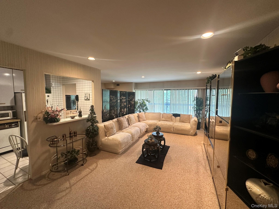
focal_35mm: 14
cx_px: 140
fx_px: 113
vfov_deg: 85.7
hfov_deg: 102.1
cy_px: 104
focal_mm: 2.22
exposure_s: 1/60
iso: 200
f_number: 2.2
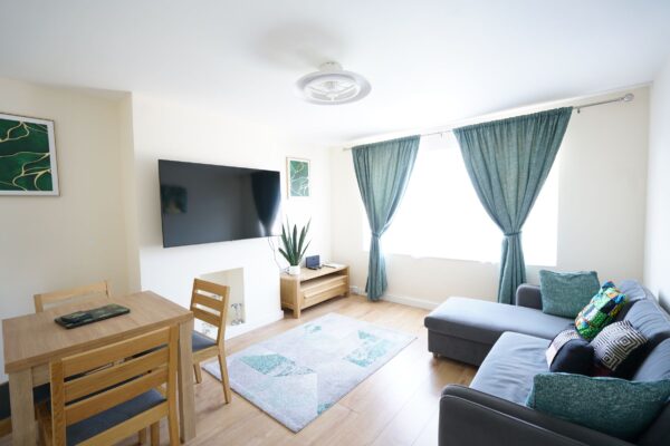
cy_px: 223
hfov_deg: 96.7
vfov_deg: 73.7
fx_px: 298
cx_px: 335
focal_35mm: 16
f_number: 4
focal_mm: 16
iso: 400
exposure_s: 1/13
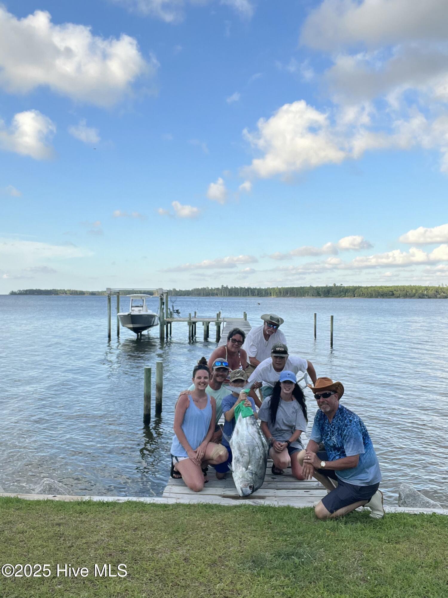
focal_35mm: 30
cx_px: 224
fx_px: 518
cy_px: 299
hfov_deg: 46.8
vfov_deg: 60.0
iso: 32
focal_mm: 2.71
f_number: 2.2
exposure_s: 1/581
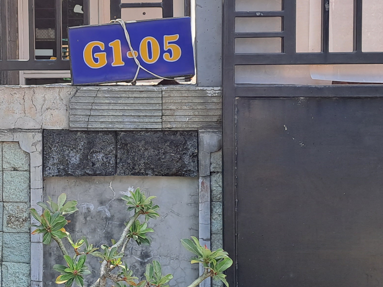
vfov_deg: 22.9
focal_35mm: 64
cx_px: 79
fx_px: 708
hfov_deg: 29.6
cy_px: 105
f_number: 1.8
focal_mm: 4.65
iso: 32
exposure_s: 1/208
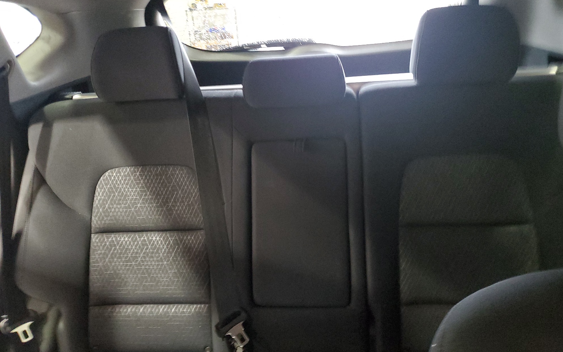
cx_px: 286
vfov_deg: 44.5
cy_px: 188
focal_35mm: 28
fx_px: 430
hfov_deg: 66.5
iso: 549
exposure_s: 1/15
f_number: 1.5
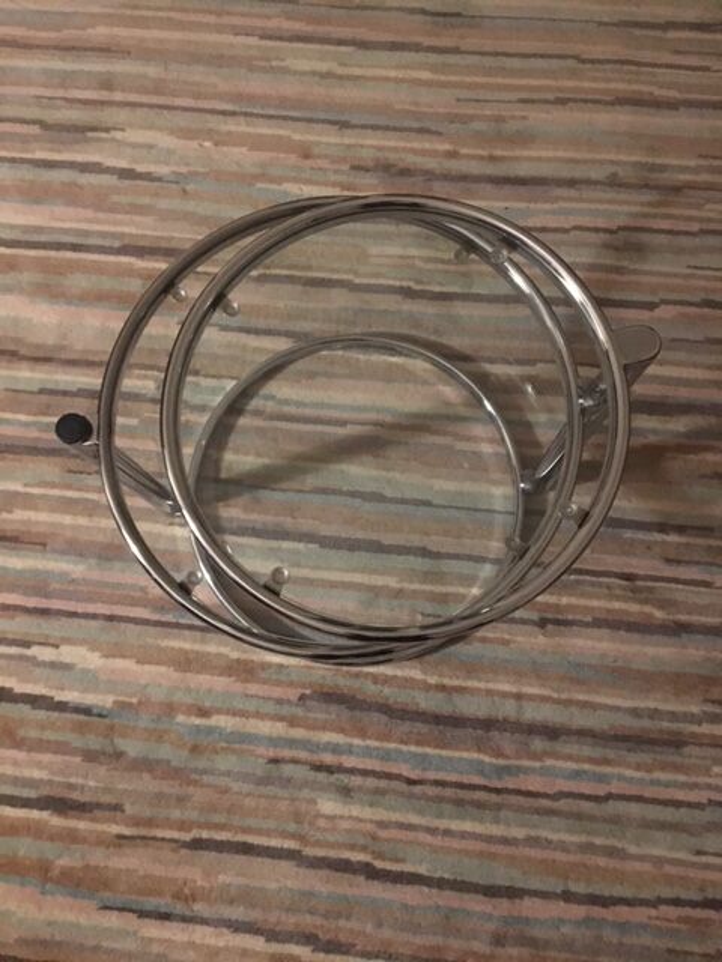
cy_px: 481
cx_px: 361
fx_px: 806
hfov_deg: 48.2
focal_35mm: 29
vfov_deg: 61.7
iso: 640
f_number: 2.2
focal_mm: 4.15
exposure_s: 1/17
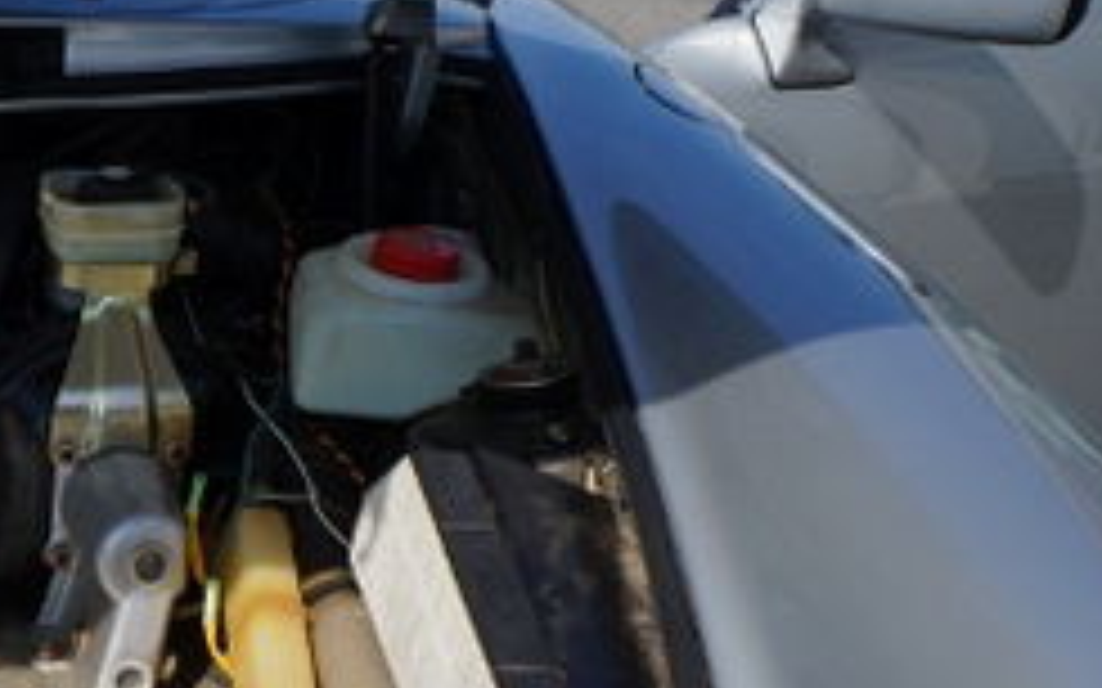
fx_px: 2582
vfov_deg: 14.7
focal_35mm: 86
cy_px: 796
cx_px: -441
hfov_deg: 21.2
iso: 200
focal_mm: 18
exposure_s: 1/320
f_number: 13
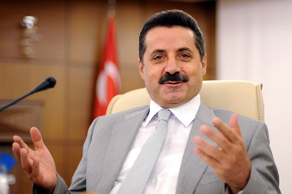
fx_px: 405
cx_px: 146
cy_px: 97
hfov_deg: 39.6
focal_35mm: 50
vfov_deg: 27.0
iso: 1000
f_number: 1.4
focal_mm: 50
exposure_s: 1/320
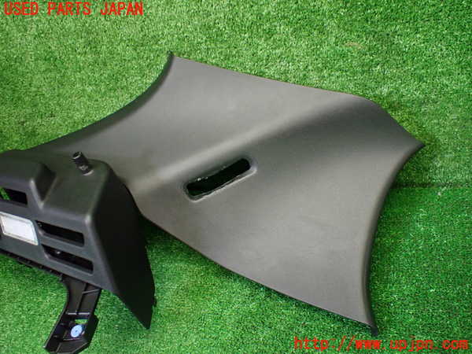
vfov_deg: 46.8
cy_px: 177
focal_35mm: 30
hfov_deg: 60.0
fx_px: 409
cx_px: 236
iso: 800
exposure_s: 1/125
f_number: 2.3
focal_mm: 5.4
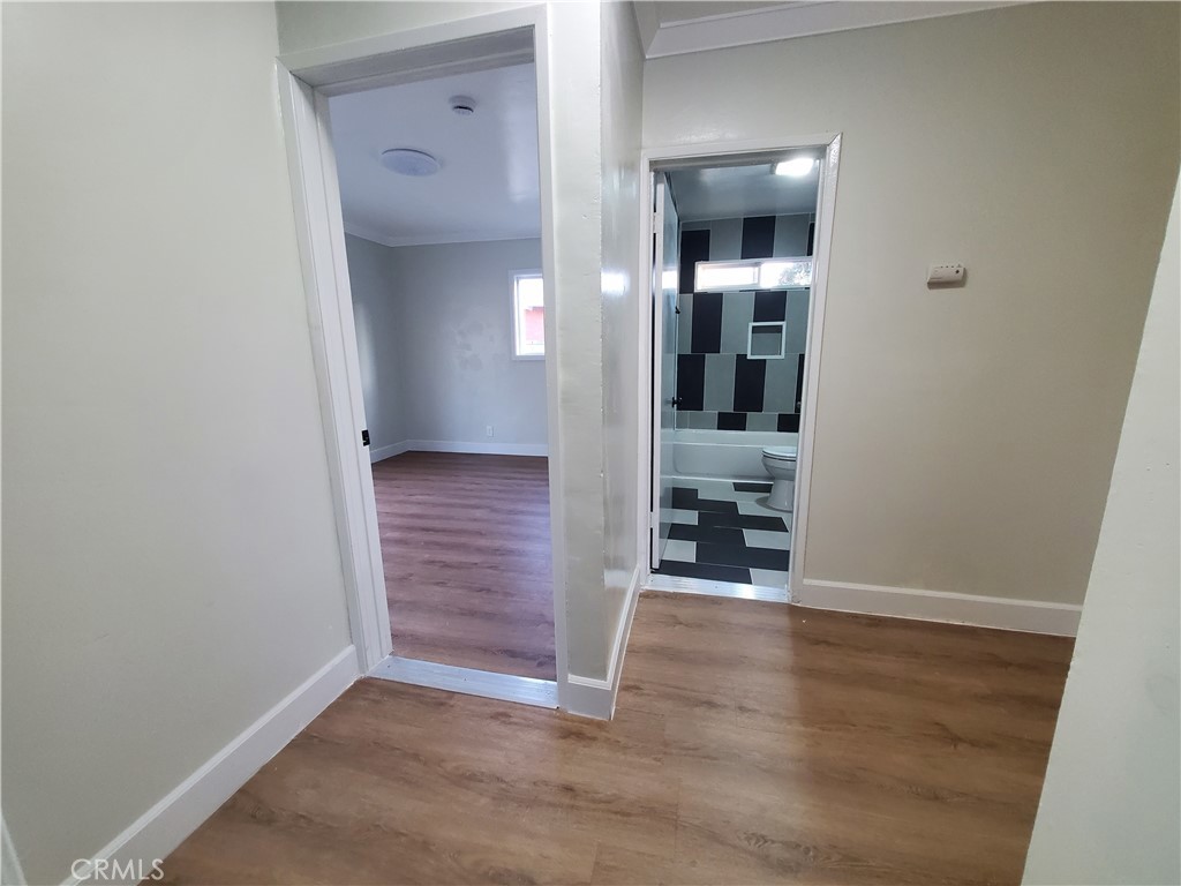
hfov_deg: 106.2
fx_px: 444
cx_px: 590
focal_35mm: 13
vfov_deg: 89.9
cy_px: 443
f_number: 2.2
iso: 320
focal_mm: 1.8
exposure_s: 1/60
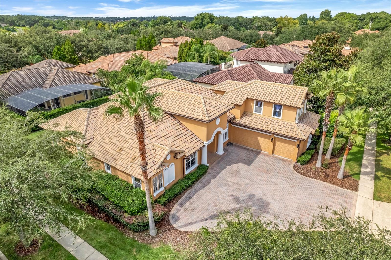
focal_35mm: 22
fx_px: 239
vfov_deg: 57.2
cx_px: 196
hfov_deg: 78.6
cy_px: 130
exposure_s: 1/100
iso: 100
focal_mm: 8.38
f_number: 2.8
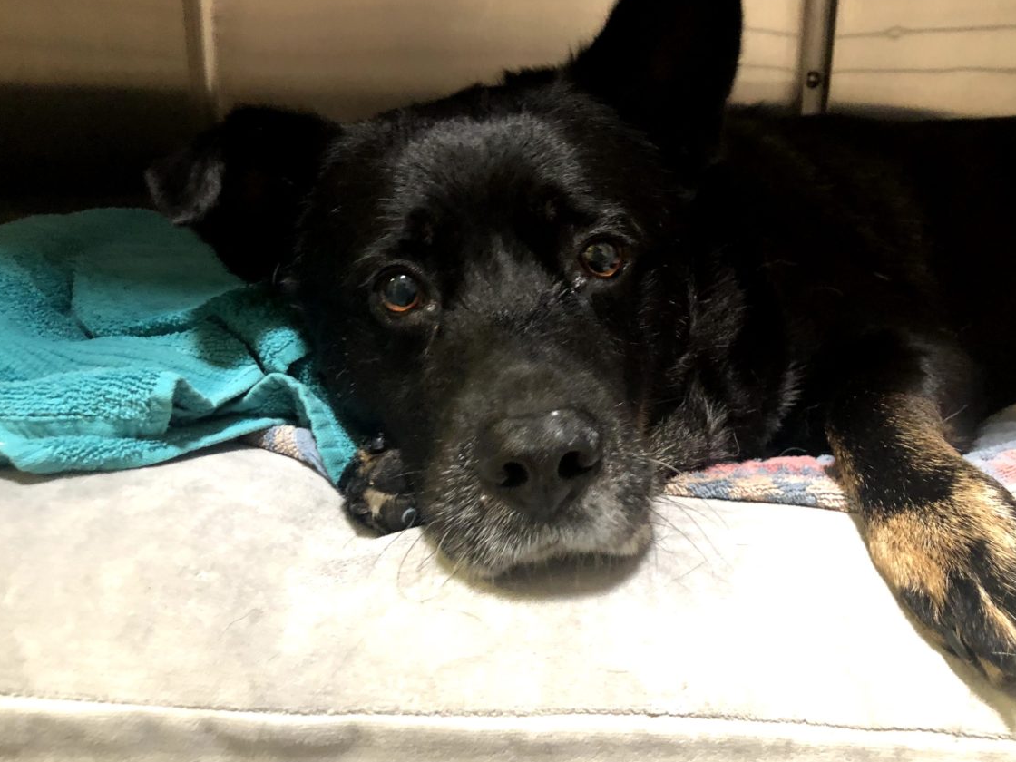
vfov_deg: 44.2
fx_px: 939
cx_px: 560
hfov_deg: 56.7
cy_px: 369
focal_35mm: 32
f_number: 1.8
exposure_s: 1/5
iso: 100
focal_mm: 4
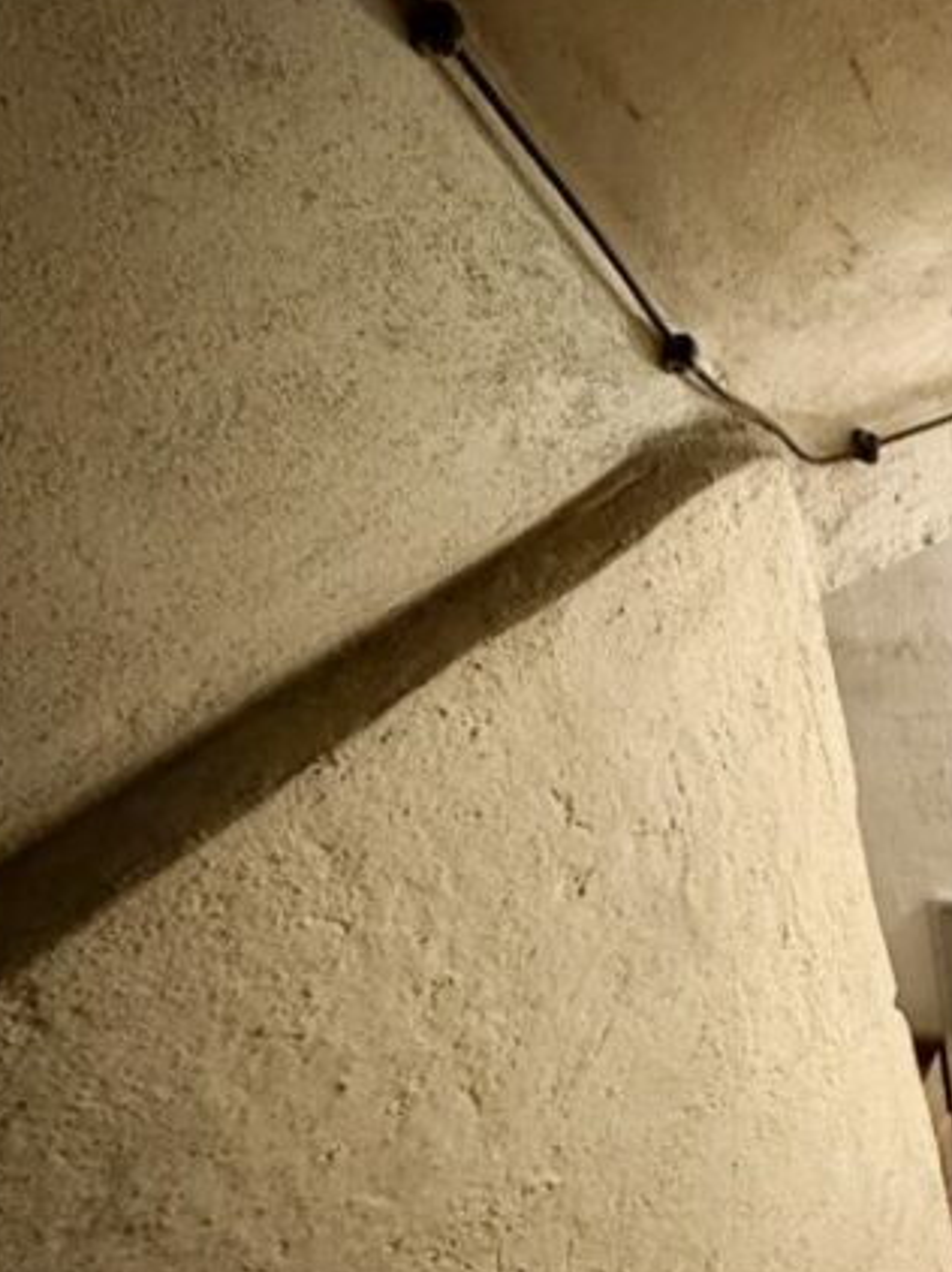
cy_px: 877
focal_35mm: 34
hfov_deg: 34.4
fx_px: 1248
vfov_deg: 52.6
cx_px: 1112
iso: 640
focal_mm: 2.22
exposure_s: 1/50
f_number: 2.2
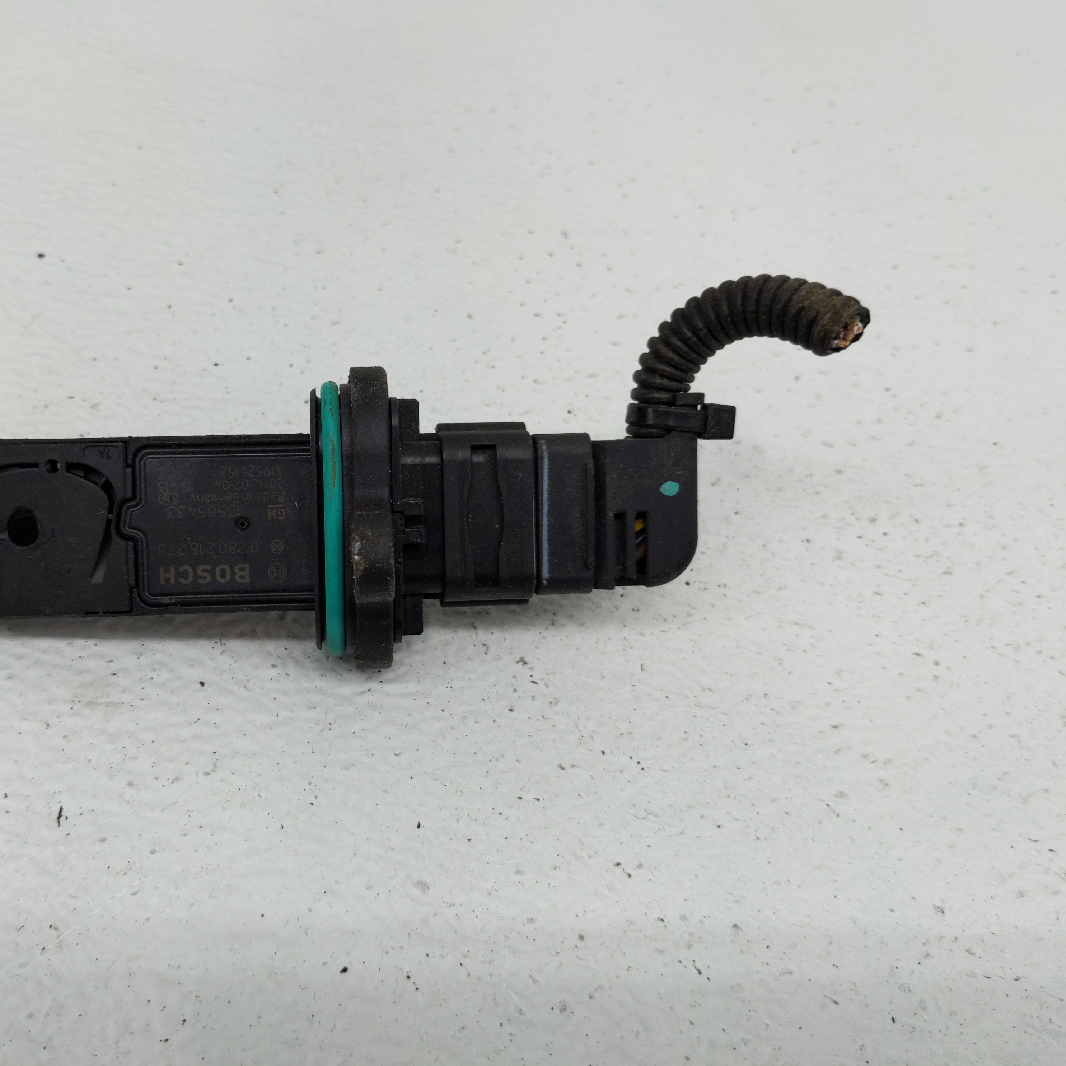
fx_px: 1045
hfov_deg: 52.9
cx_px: 348
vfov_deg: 54.0
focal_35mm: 30
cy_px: 528
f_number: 1.73
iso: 68
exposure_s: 1/120
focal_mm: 4.38
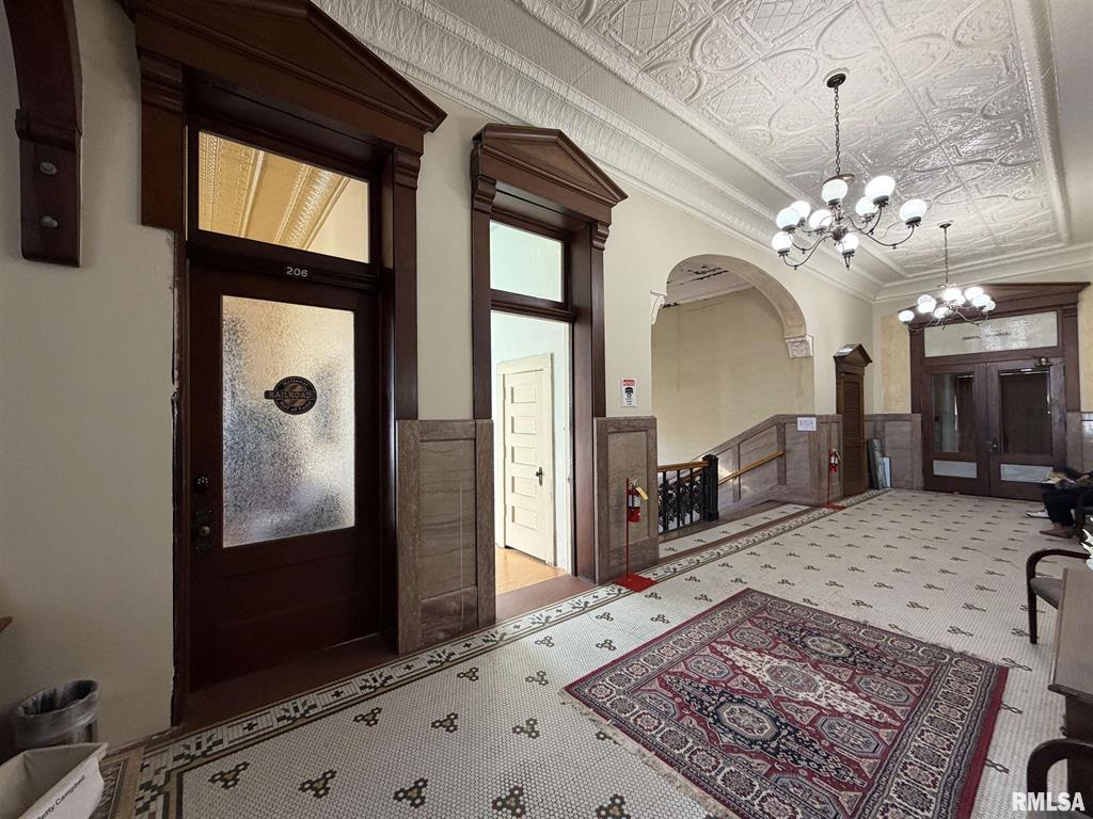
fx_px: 442
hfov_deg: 102.1
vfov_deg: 85.7
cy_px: 410
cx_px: 546
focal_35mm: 14
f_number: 2.2
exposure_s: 1/60
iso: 250
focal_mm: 2.22
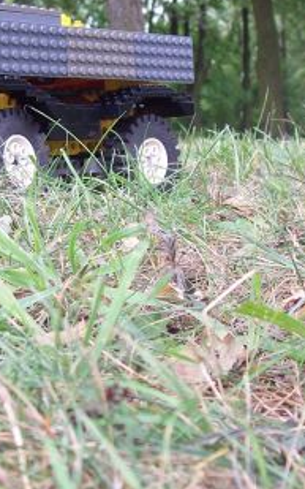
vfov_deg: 26.0
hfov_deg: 16.4
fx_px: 1051
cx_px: 51
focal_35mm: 79
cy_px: 172
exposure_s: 1/81
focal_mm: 6
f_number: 2.7
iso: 80
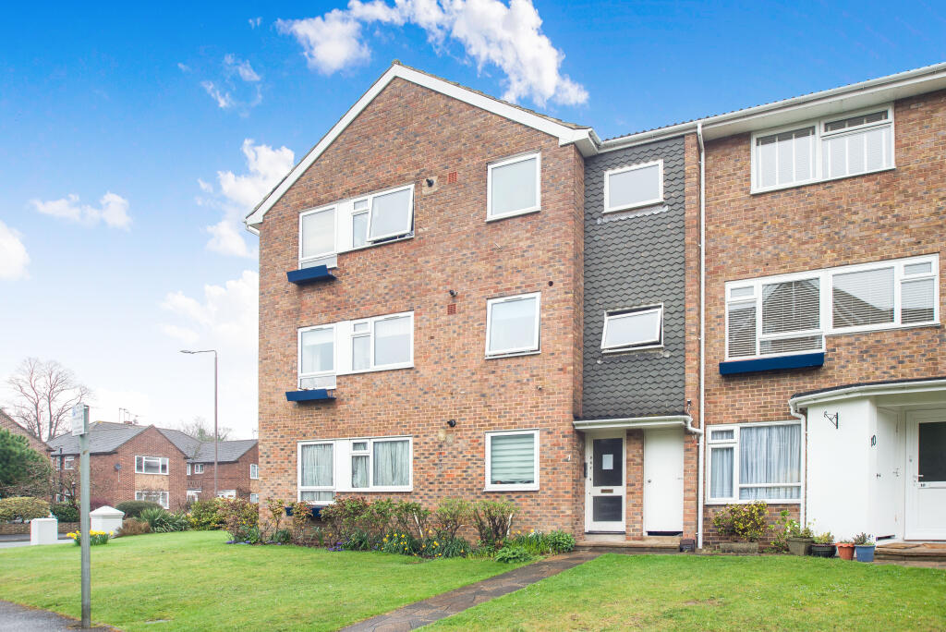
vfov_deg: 62.0
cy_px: 316
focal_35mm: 20
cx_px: 473
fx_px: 526
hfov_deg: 83.9
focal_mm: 20
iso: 400
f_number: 7.1
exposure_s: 1/60
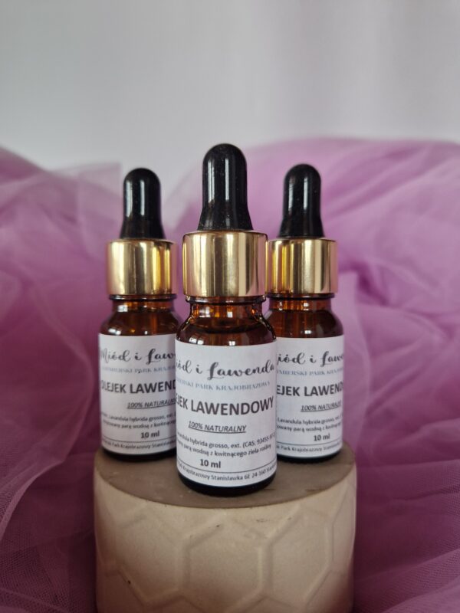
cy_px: 306
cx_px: 230
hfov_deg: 58.9
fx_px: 408
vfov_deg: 73.9
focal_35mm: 23
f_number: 1.8
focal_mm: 5.4
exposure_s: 1/100
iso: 200
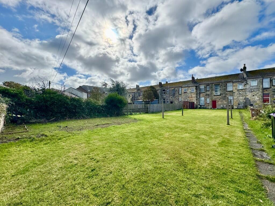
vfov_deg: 85.7
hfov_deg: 102.1
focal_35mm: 14
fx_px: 111
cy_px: 103
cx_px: 138
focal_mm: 2.22
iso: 40
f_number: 2.2
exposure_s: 1/3717
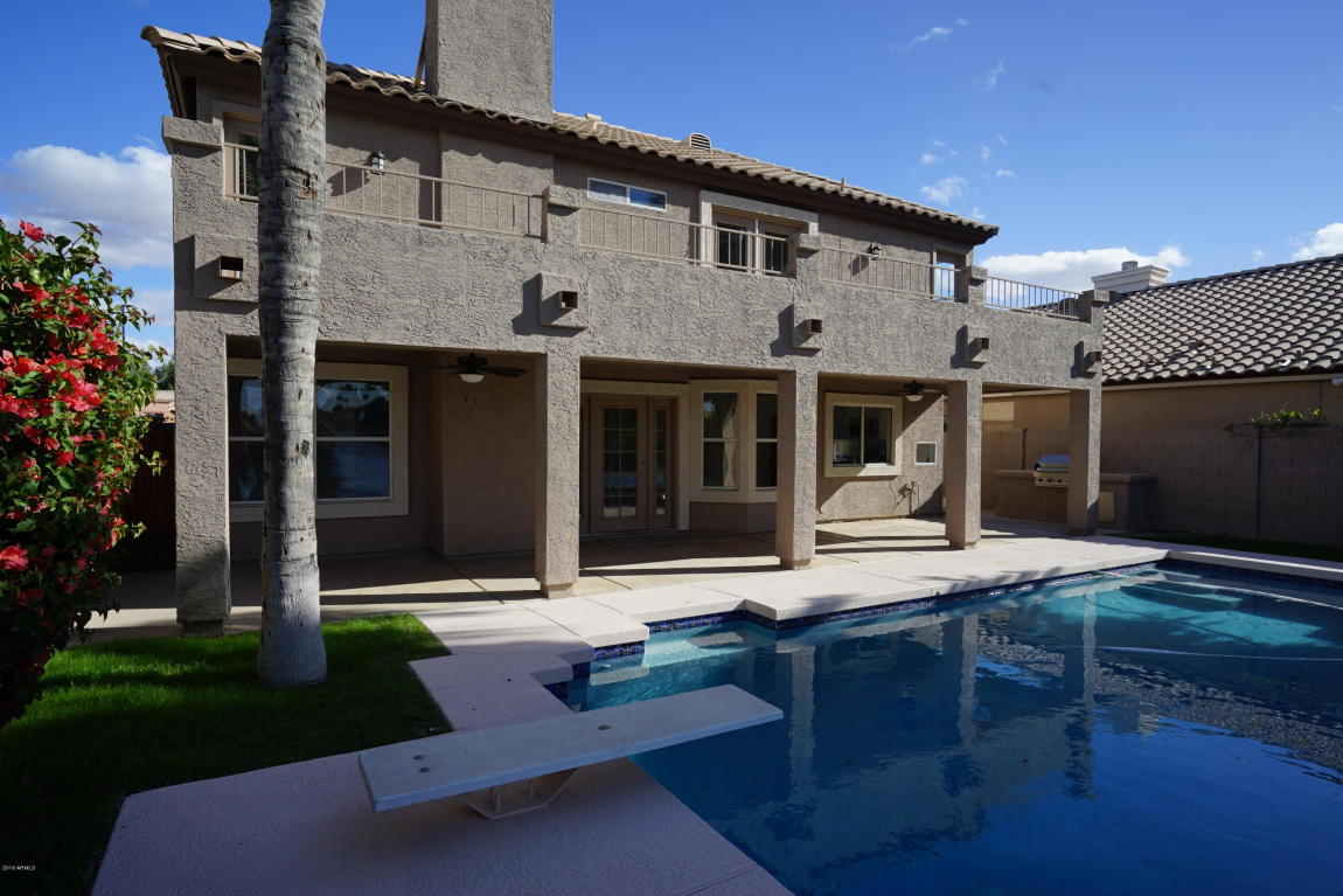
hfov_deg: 86.9
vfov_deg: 64.6
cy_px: 448
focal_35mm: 19
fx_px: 709
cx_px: 672
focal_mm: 19
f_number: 9
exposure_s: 1/80
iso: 100
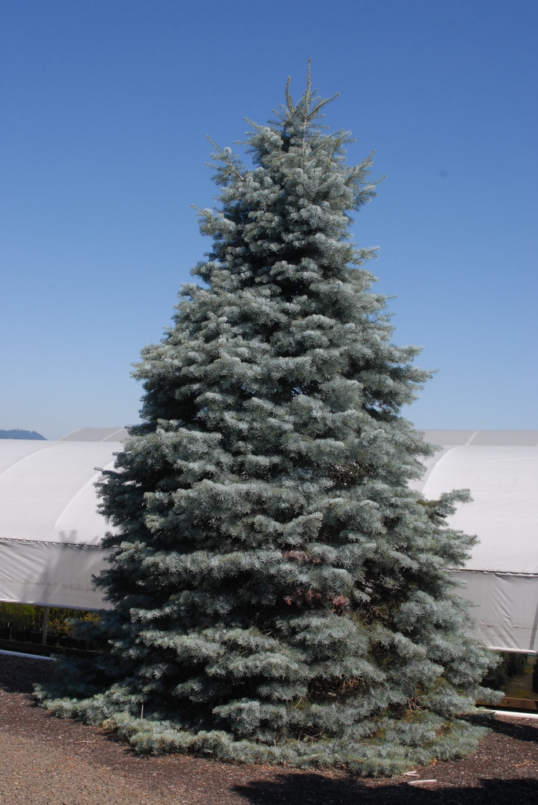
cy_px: 402
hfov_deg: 32.0
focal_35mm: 42
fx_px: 939
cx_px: 269
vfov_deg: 46.4
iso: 400
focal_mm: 28
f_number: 11
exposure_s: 1/500
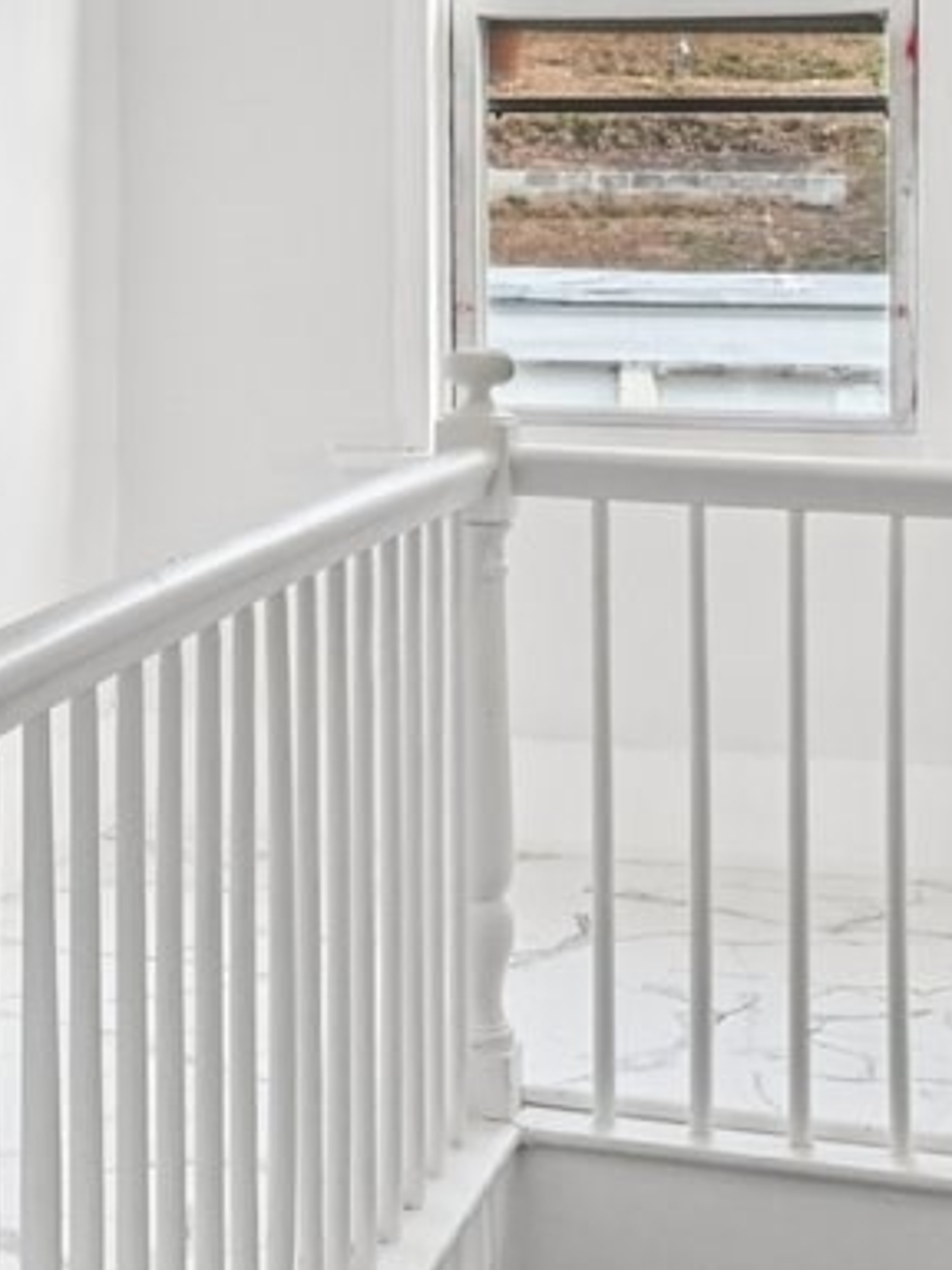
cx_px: 86
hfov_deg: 17.7
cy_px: 107
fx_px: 3007
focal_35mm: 82
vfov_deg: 23.2
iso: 400
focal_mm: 16
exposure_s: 1/25
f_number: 8
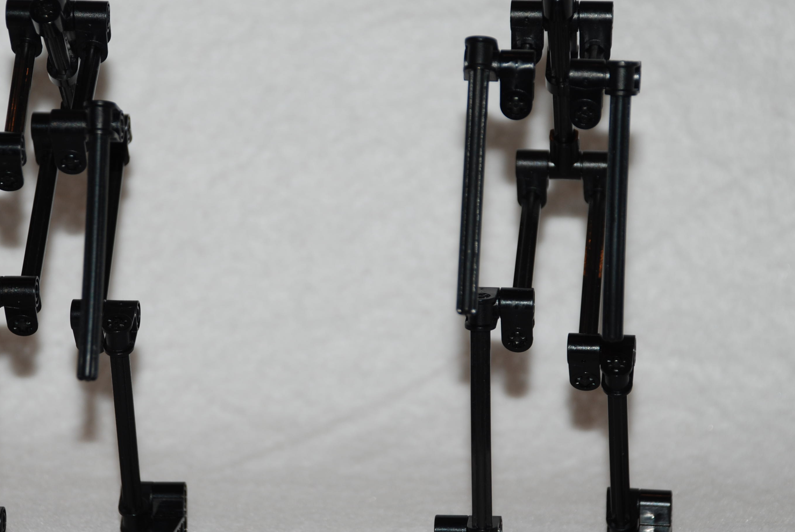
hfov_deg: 12.1
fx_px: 3759
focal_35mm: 170
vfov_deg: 8.1
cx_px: 355
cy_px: 207
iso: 100
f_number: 5.6
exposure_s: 1/60
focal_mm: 80
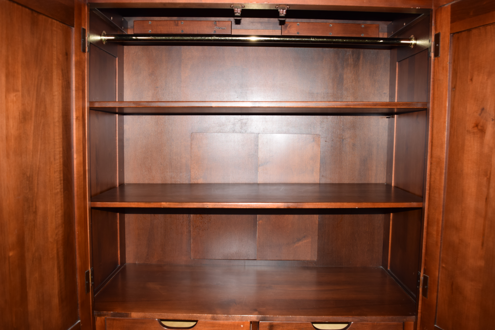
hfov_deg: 61.9
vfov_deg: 43.6
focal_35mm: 30
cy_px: 165
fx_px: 412
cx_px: 248
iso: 220
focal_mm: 20
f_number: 8
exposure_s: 1/60
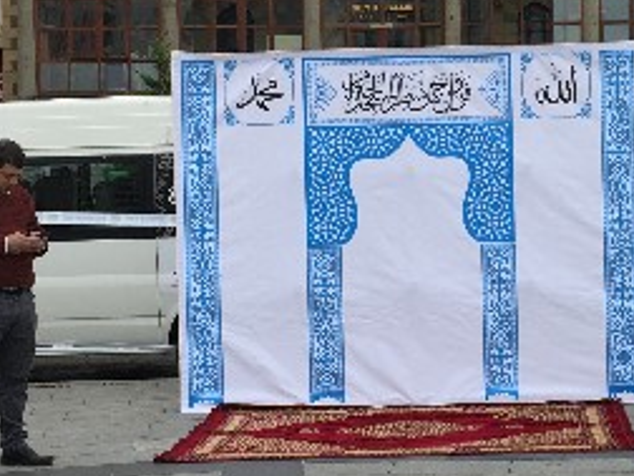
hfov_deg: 25.0
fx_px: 1410
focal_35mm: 77
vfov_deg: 19.1
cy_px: 214
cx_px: 476
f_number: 2.2
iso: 32
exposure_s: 1/1236
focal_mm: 4.15
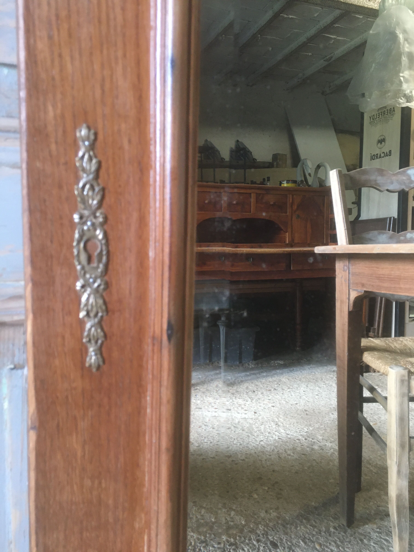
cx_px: 207
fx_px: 462
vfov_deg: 61.7
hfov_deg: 48.2
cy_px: 276
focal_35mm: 29
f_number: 2.2
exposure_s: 1/33
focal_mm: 4.15
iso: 160
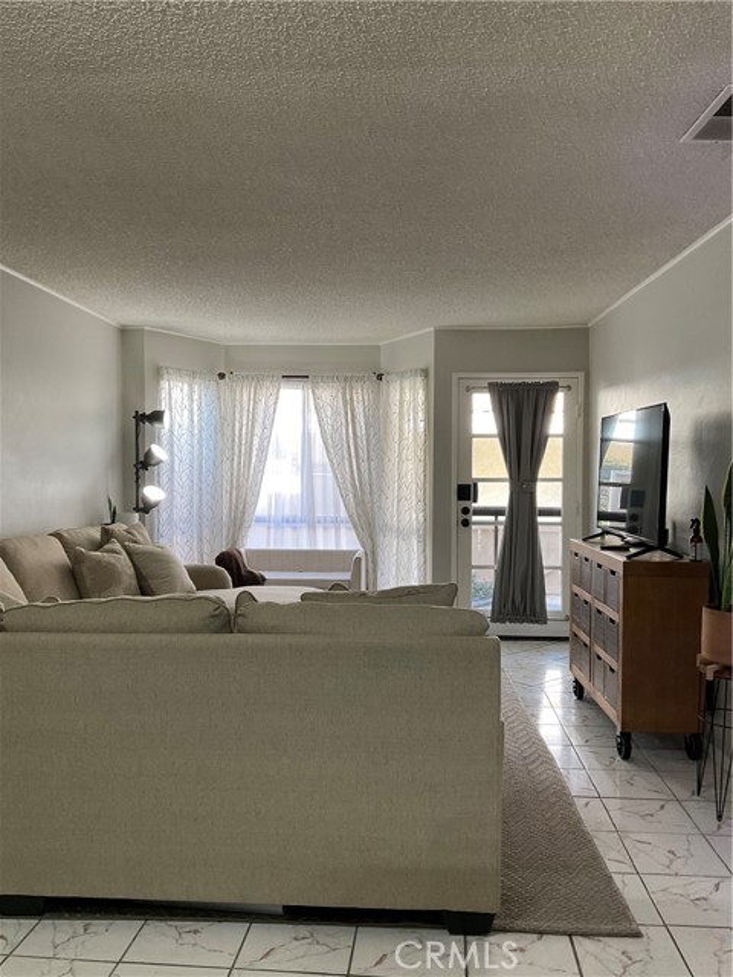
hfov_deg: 48.2
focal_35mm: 29
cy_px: 488
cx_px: 366
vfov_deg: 61.7
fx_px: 819
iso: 64
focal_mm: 3
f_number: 1.8
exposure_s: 1/60
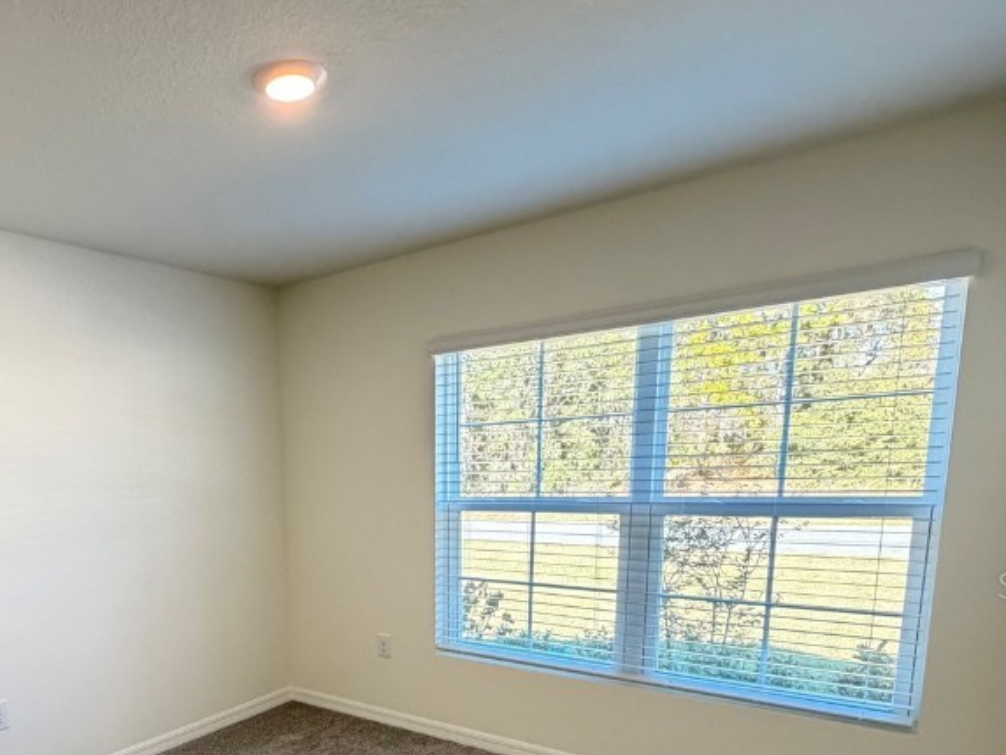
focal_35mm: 25
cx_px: 265
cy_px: 585
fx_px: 727
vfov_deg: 52.0
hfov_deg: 65.6
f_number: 2.2
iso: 320
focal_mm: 2.22
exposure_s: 1/120
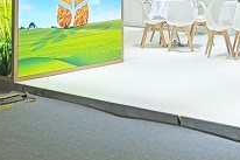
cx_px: 198
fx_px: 619
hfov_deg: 21.6
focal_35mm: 93
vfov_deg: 13.1
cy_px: -136
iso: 100
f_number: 1.88
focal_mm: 5.59
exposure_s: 1/103
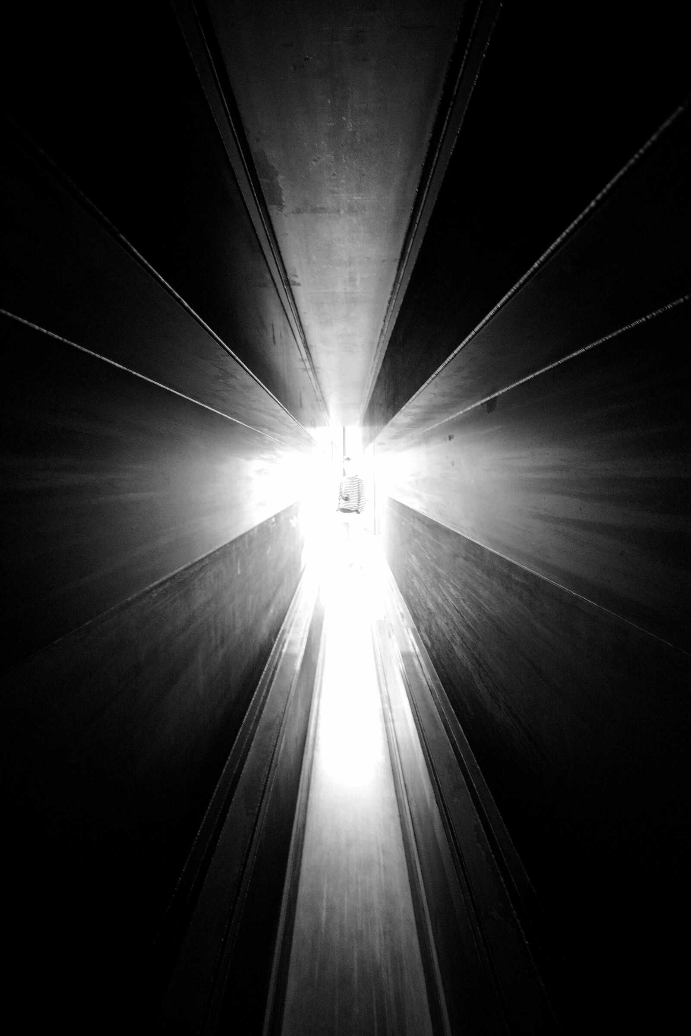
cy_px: 518
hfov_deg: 77.3
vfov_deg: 100.4
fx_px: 432
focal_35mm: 15
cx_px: 346
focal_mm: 10
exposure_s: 1/2.5
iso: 1600
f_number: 4.5
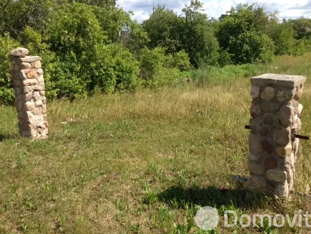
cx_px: 163
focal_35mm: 35
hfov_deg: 52.6
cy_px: 112
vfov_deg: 40.7
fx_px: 315
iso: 50
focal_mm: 4.12
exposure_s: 1/951
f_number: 2.4
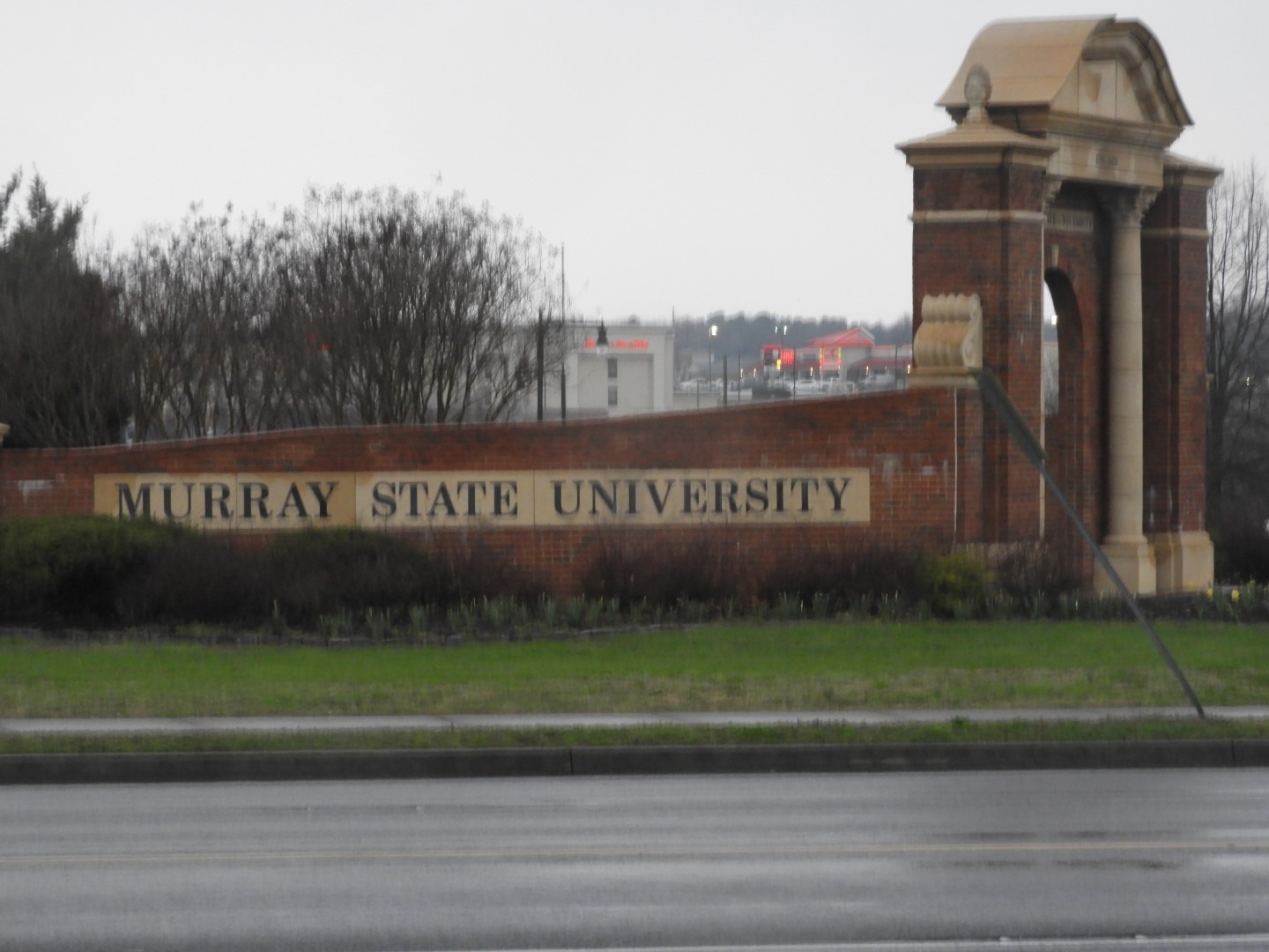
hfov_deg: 14.6
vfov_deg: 11.0
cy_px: 476
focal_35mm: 135
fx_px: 4949
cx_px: 634
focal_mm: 24.2
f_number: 5
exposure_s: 1/50
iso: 400
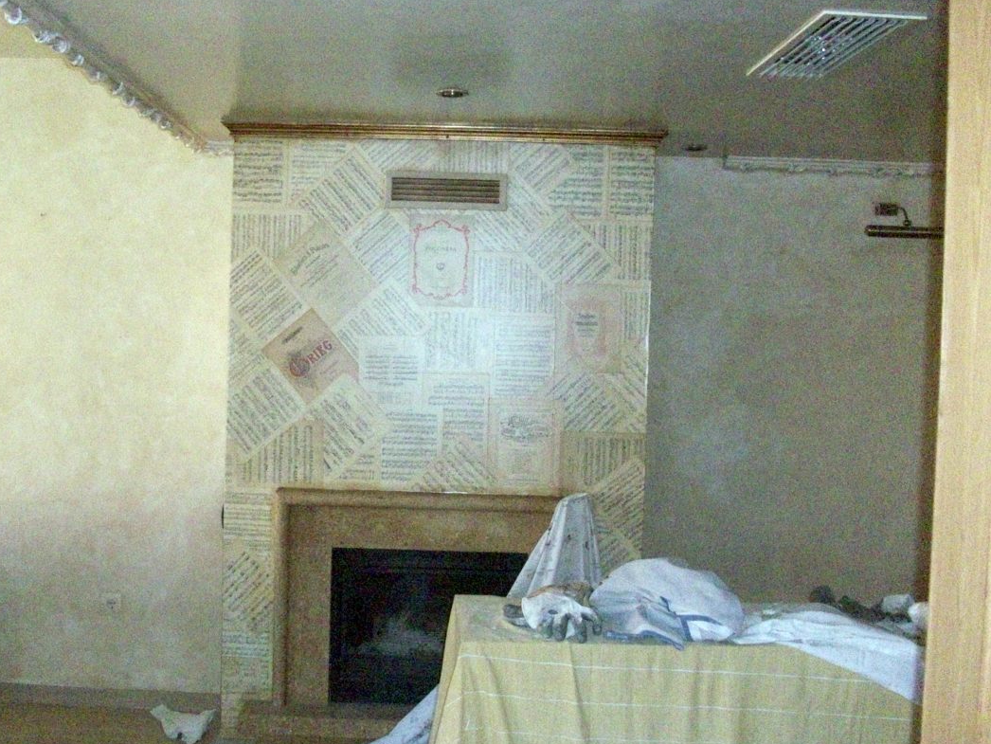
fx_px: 1117
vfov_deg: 36.8
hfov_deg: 47.8
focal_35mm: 39
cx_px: 439
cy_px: 372
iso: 800
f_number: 2.8
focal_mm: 5.7
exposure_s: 1/128
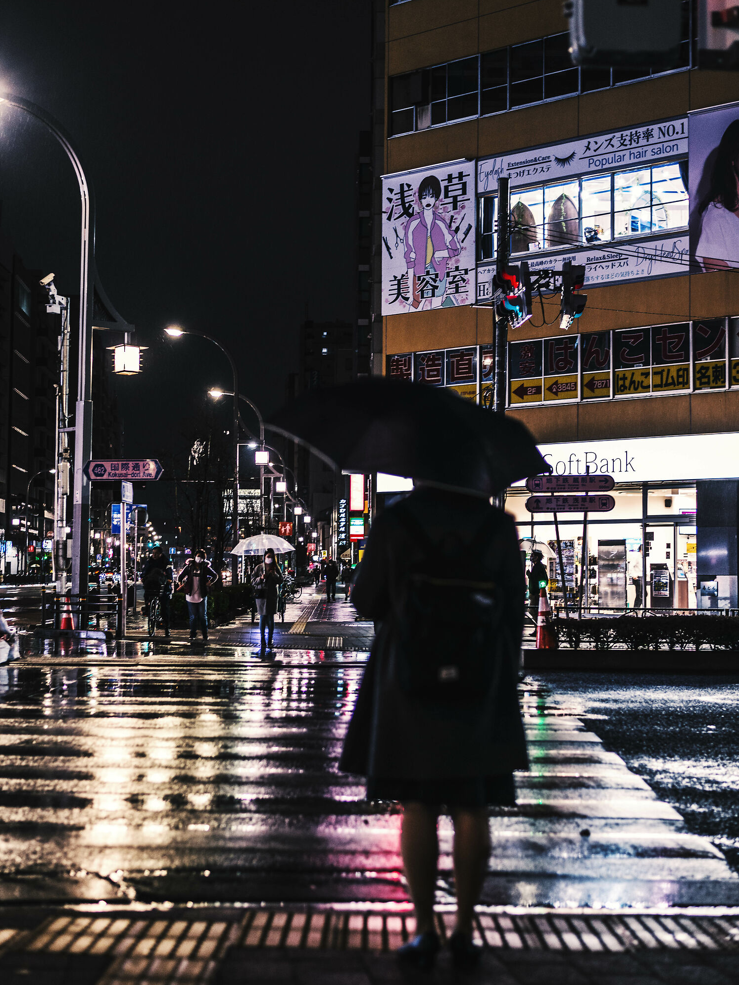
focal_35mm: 58
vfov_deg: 33.2
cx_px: 348
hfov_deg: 25.2
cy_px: 477
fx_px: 1651
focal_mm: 50
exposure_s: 1/50
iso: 640
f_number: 2.5
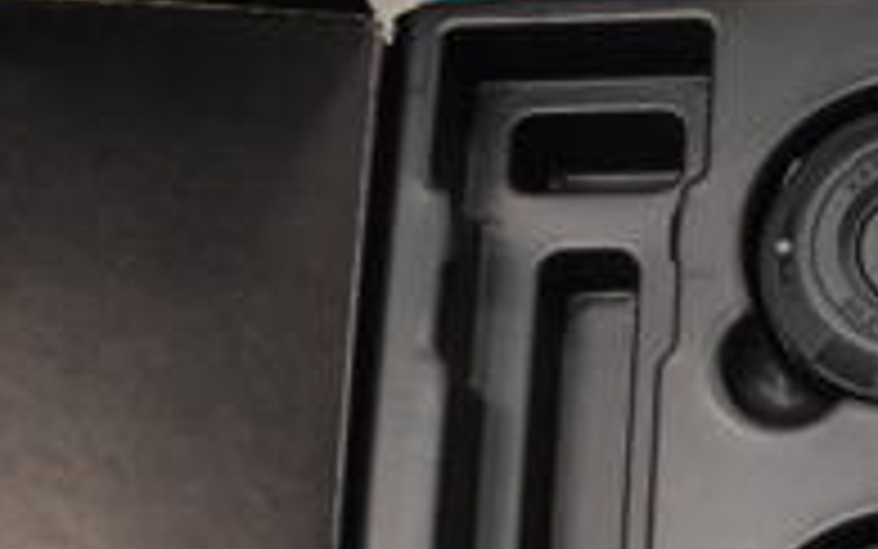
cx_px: 1184
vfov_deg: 14.6
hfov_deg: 21.5
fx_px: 2058
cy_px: 711
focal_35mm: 86
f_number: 3.5
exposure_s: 1/125
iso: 2800
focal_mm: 18
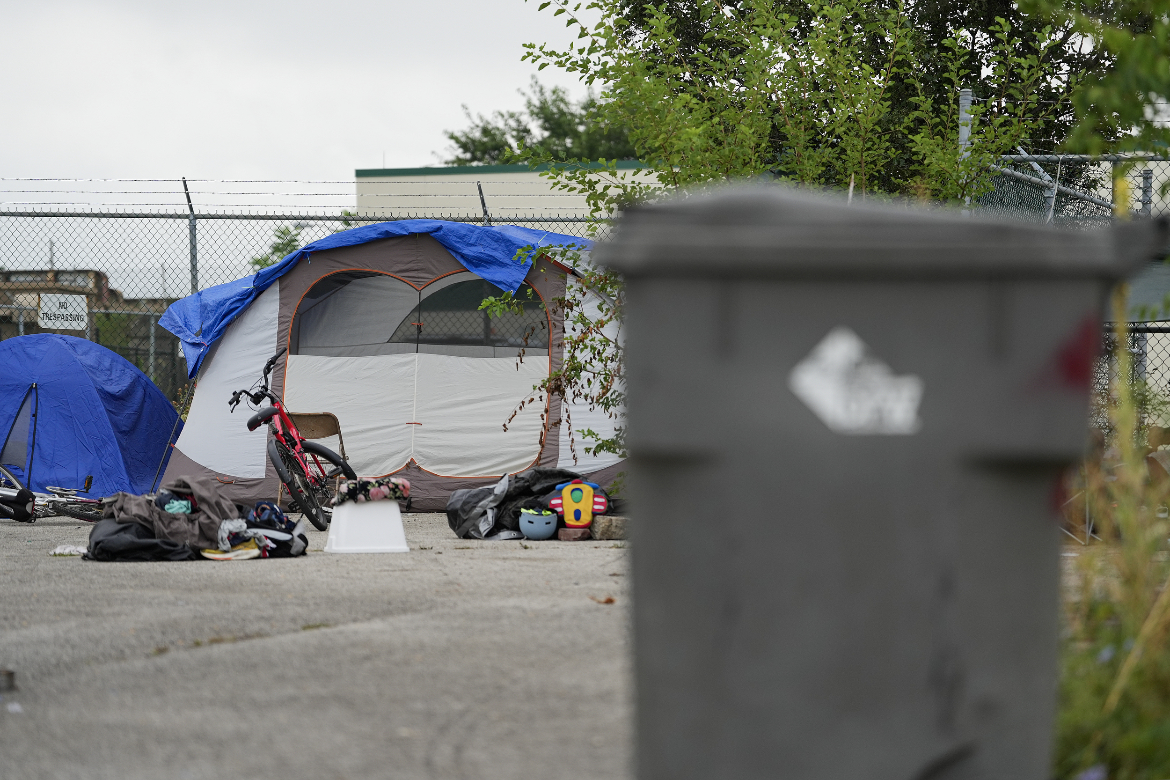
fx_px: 4192
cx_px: 585
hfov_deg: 15.9
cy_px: 390
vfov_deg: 10.6
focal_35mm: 129
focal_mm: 129
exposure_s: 1/2500
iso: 400
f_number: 2.8
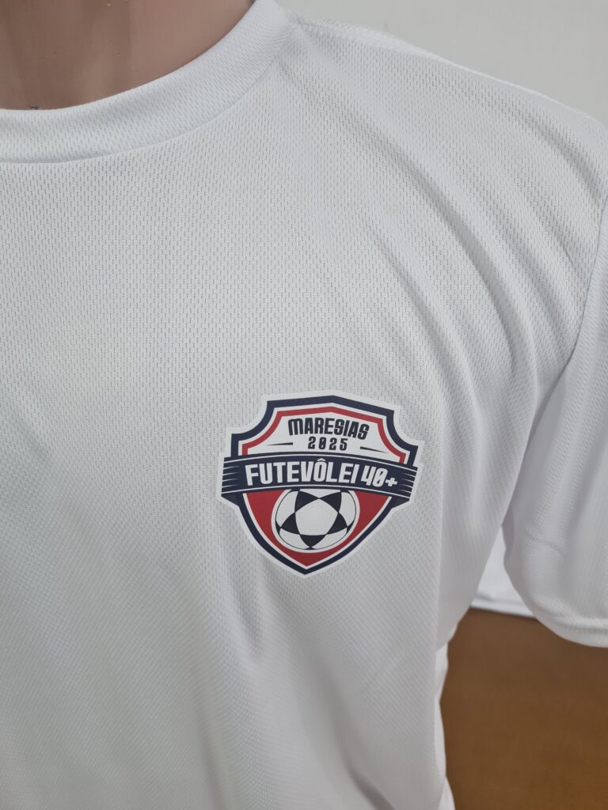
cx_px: 304
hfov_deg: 53.1
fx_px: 609
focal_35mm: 26
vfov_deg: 67.3
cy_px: 405
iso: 320
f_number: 1.8
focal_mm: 5.4
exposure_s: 1/120
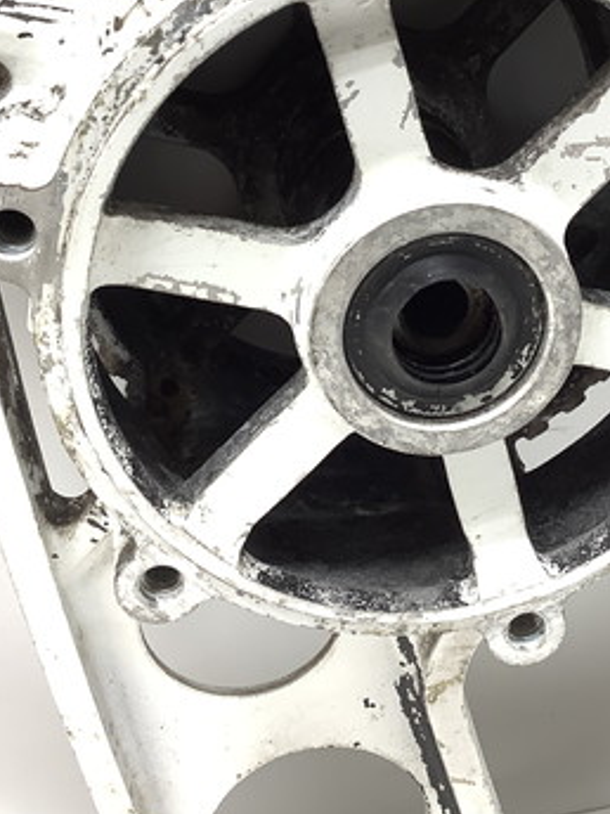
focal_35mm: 54
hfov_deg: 26.8
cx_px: 416
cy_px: 291
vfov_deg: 35.3
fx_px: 1269
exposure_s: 1/60
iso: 64
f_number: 2.4
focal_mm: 3.3
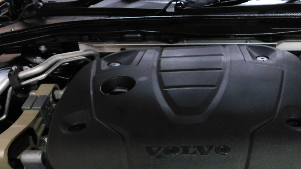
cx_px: 205
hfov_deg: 49.4
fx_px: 319
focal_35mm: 40
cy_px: 132
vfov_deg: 29.1
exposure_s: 1/25
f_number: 3
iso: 400
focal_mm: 4
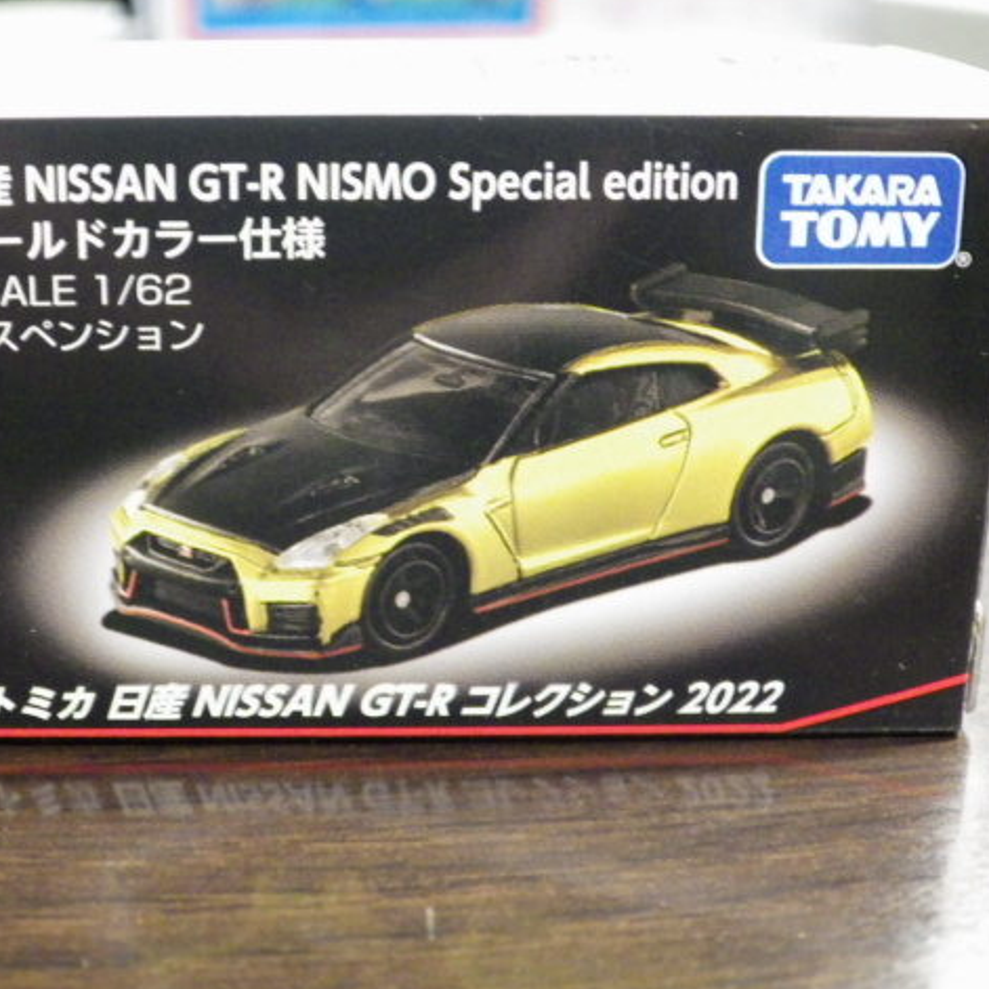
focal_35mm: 60
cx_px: 328
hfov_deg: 28.4
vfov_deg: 28.6
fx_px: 1939
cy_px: 489
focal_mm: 9
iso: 1600
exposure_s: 1/15
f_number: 3.8
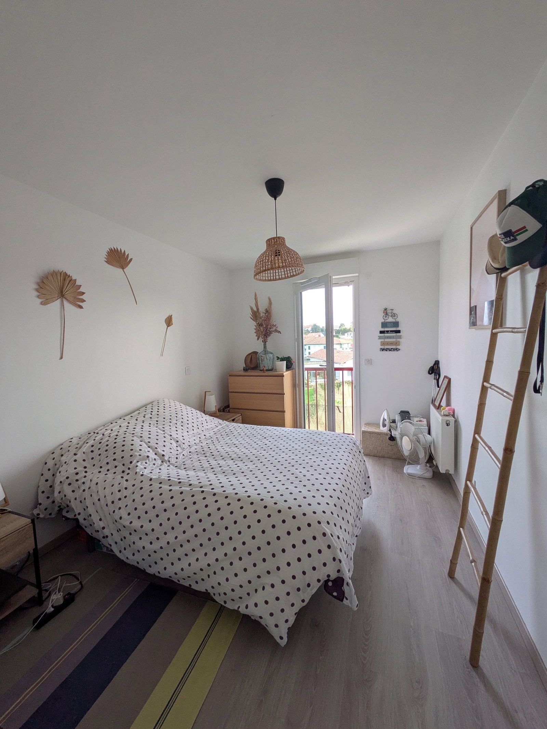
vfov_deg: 102.1
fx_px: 295
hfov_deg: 85.7
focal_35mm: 14
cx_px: 274
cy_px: 364
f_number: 2.2
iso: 91
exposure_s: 1/100
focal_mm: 1.83
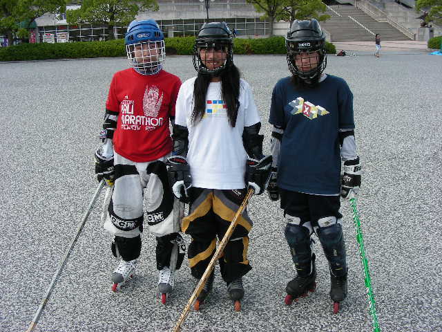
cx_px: 221
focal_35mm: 38
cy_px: 166
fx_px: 485
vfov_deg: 37.7
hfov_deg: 49.0
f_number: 4
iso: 50
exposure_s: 1/260
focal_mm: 6.3
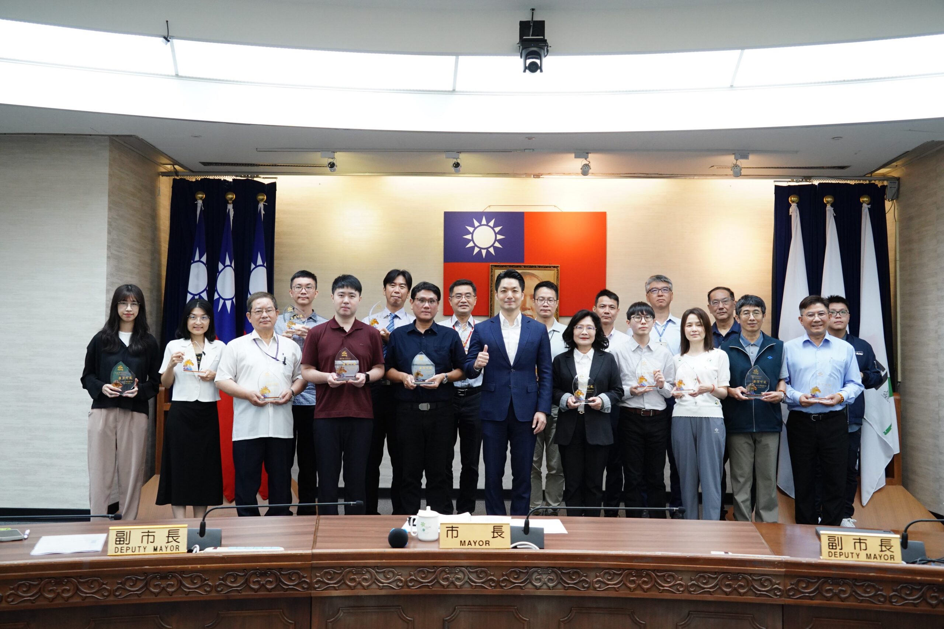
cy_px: 314
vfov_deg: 37.9
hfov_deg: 54.4
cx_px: 472
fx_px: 918
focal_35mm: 35
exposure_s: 1/160
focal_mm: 35
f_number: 5.6
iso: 3200
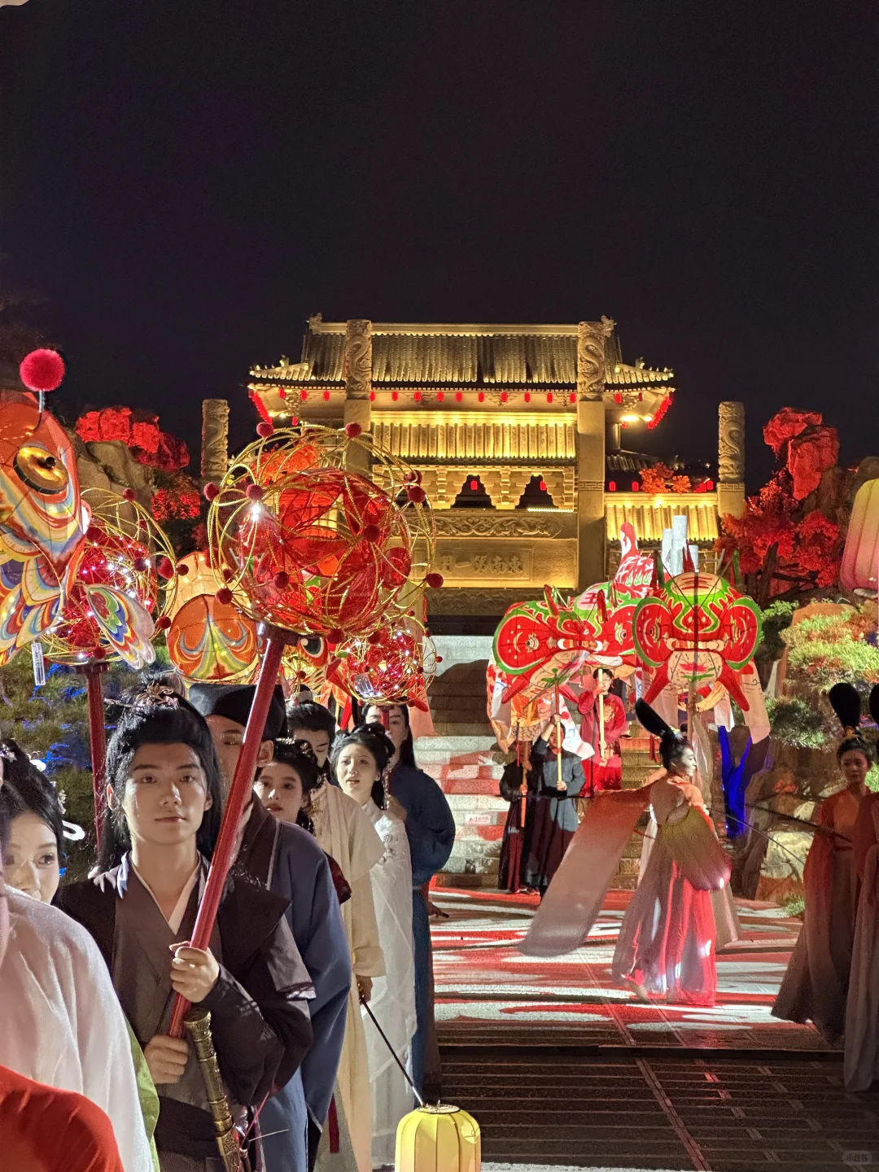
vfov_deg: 25.3
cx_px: 440
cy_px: 586
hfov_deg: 19.1
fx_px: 2607
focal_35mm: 77
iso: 640
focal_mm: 9
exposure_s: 1/40
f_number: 2.8
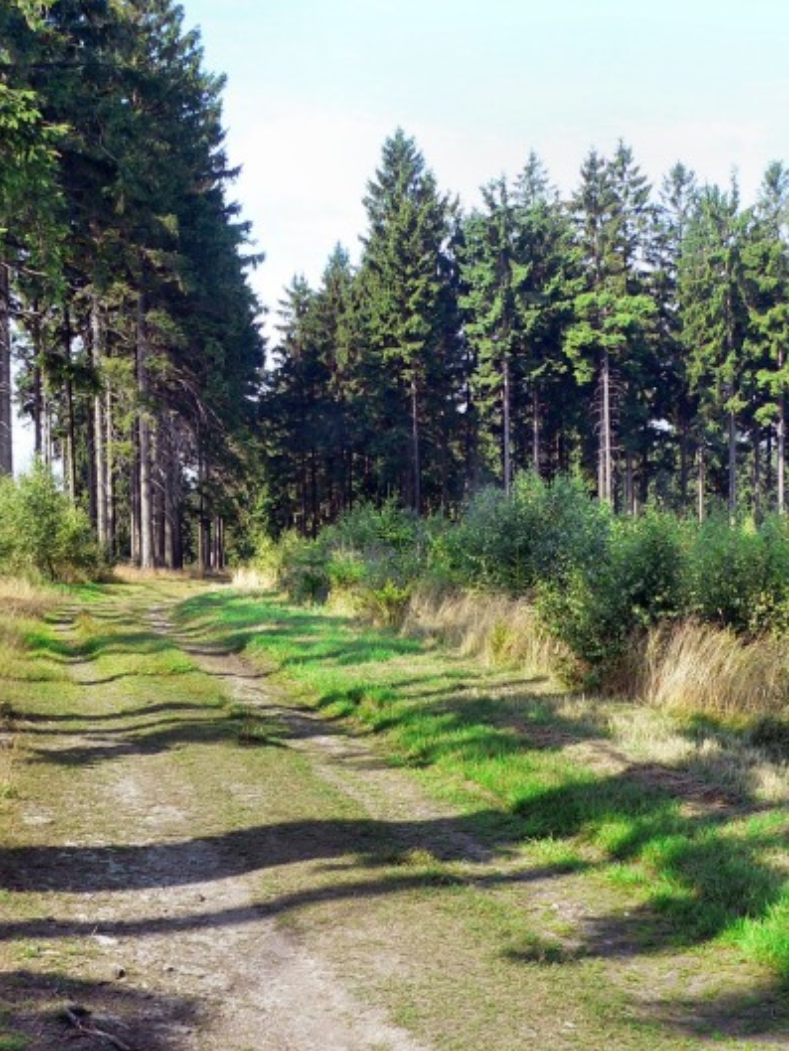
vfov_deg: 37.4
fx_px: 1549
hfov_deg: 28.4
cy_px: 598
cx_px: 266
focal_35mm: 51
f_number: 4
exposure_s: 1/125
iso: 80
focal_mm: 6
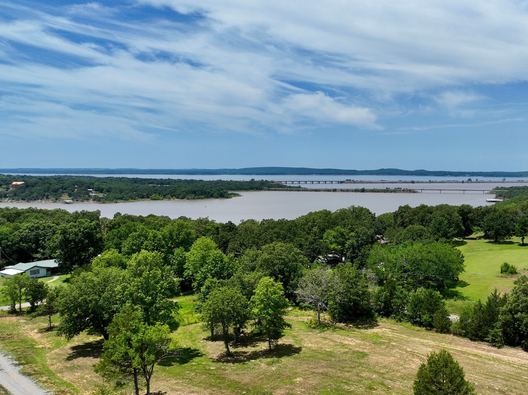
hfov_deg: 54.8
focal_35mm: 33
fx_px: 503
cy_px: 231
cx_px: 329
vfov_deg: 42.8
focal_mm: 12.29
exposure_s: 1/2500
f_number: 2.8
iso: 120
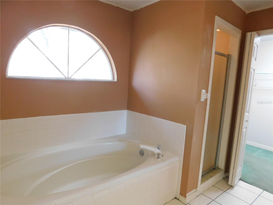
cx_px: 136
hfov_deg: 73.9
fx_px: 181
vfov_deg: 58.9
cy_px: 102
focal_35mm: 23
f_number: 3
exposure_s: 1/30
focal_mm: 4
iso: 400
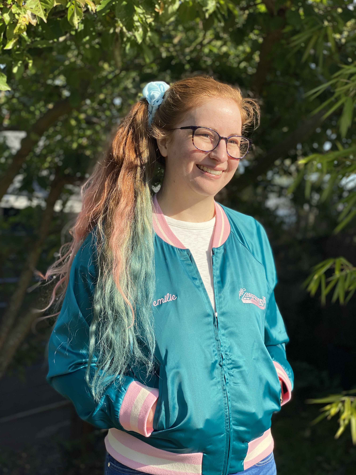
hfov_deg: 28.0
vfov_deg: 36.8
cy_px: 238
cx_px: 178
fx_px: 713
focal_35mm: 52
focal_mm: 6
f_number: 2
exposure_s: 1/999
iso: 20
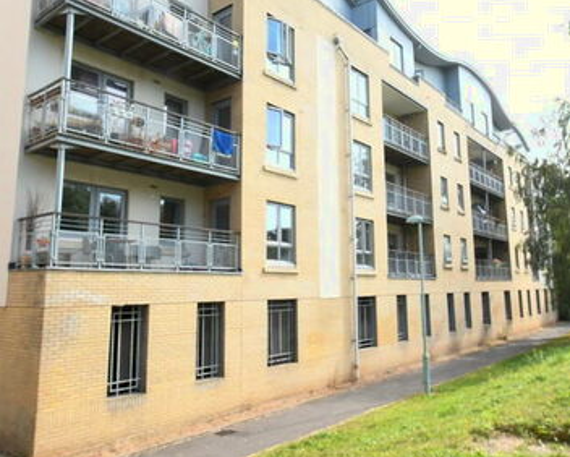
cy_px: 181
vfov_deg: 51.2
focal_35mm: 28
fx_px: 473
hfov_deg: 62.2
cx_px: 280
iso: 1250
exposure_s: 1/250
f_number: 14
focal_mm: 10
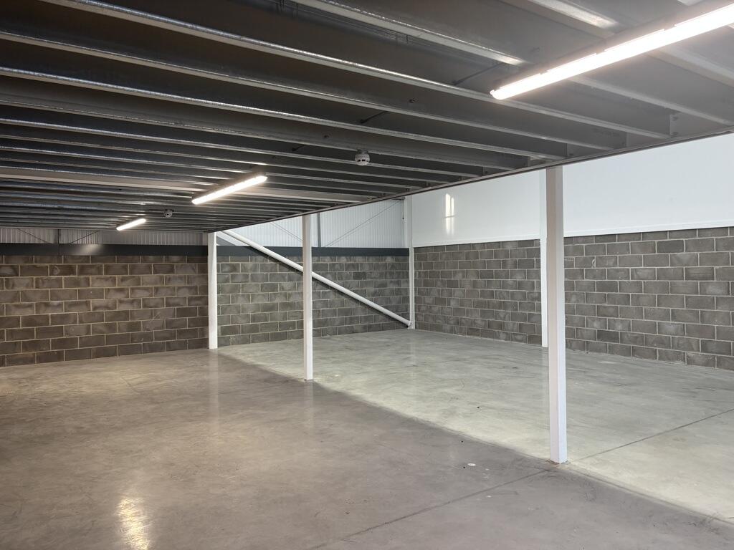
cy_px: 275
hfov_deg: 67.3
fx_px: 551
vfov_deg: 53.1
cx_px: 367
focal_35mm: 26
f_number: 1.6
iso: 100
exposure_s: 1/100
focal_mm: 5.96
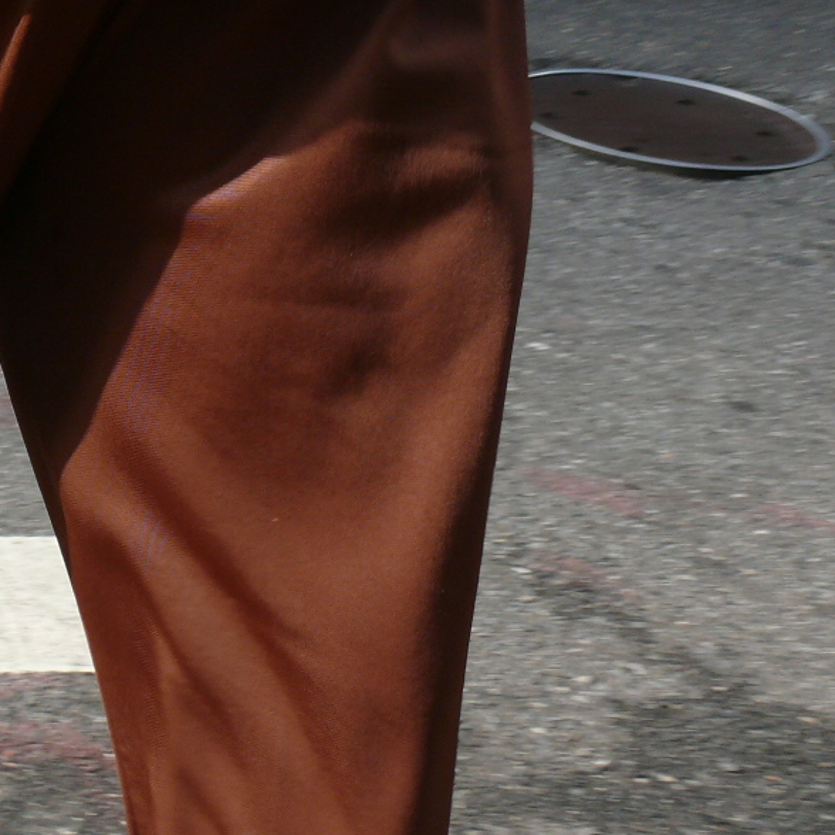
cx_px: -185
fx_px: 2429
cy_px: 268
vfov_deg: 19.4
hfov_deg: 18.4
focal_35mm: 89
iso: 100
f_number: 4
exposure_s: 1/125
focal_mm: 7.8
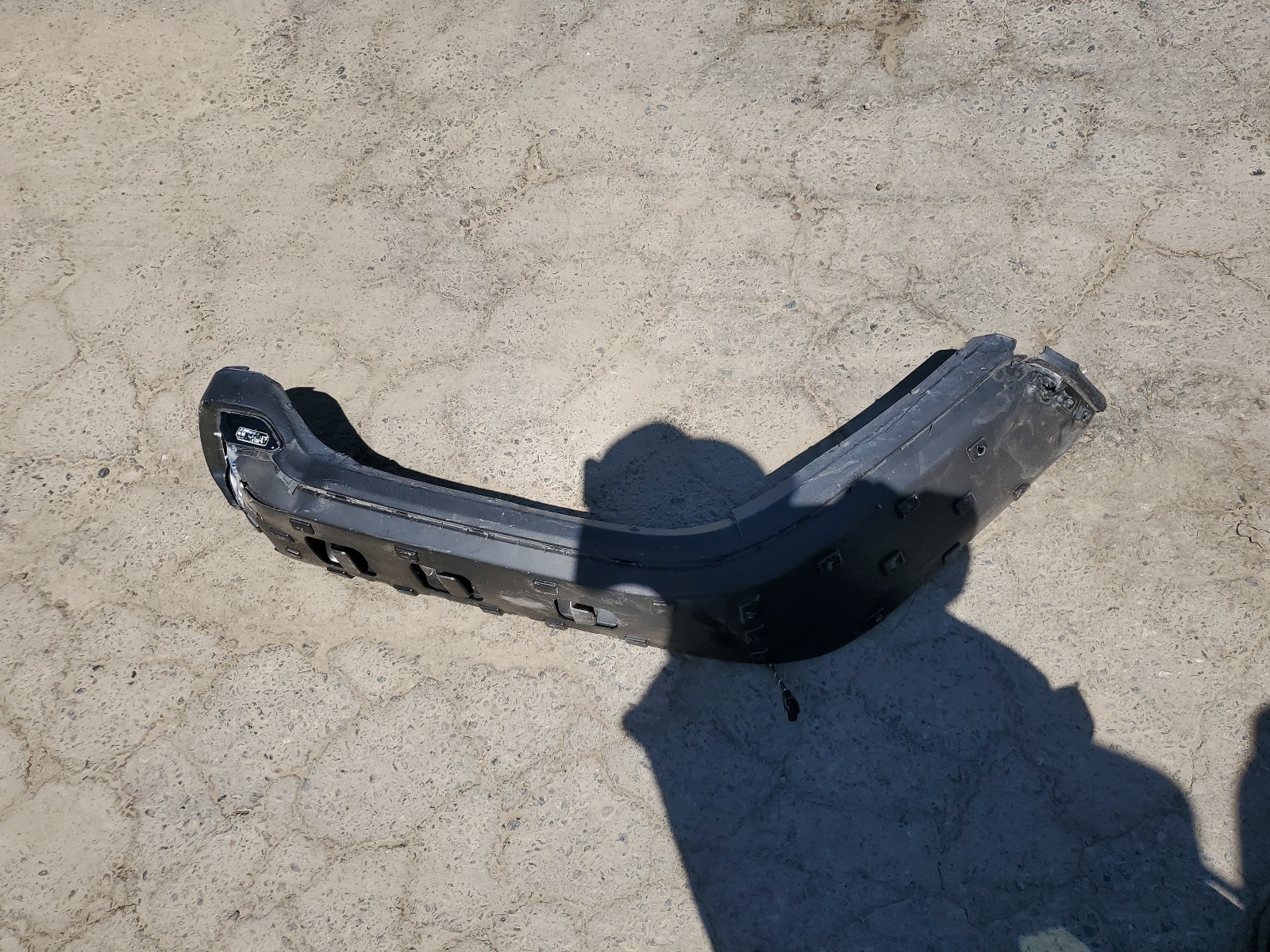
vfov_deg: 53.1
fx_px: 954
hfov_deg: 67.3
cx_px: 635
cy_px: 476
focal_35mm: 26
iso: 50
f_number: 1.5
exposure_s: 1/3333
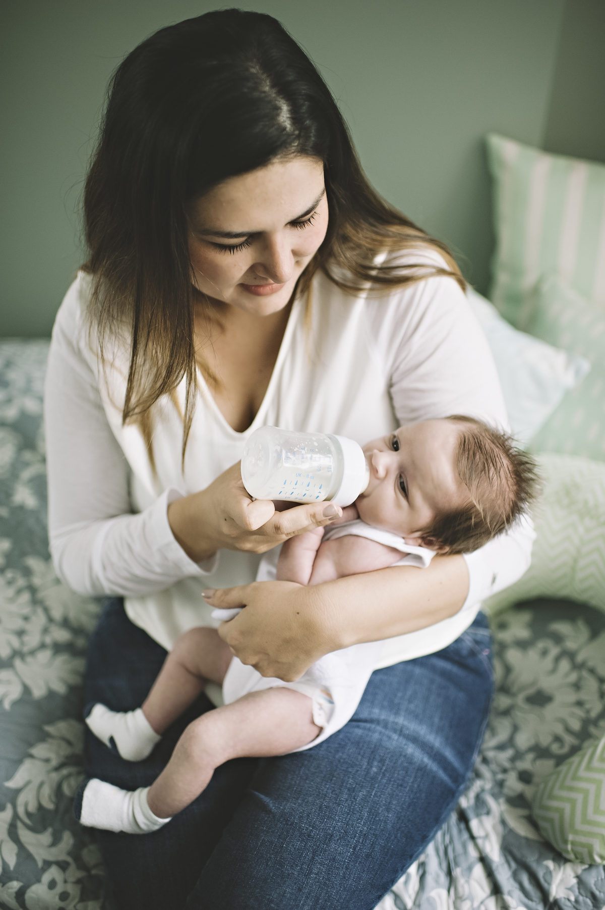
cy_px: 455
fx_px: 883
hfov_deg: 37.8
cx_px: 302
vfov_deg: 54.5
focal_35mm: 35
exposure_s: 1/200
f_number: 1.8
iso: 640
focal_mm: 35
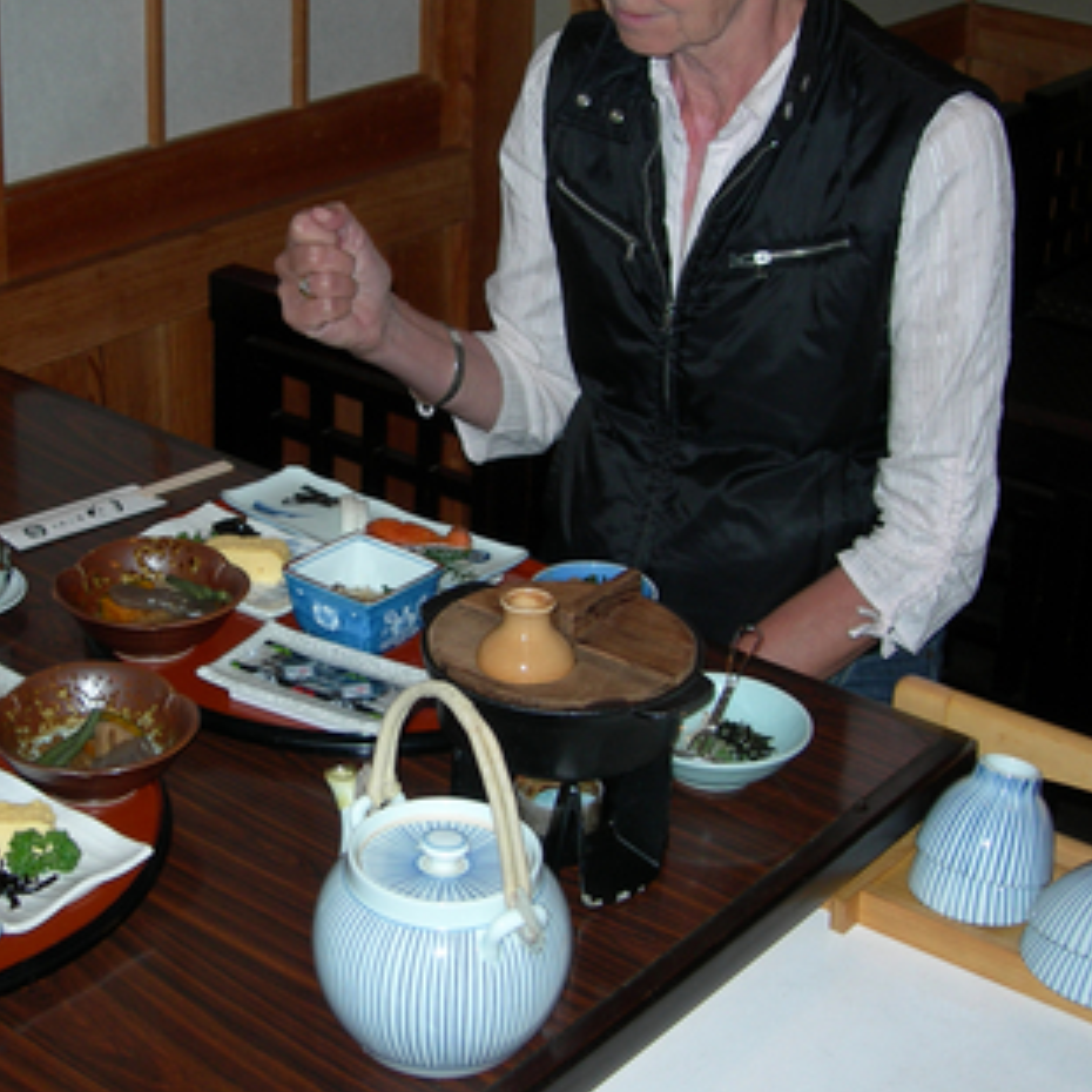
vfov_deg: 26.4
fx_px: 2320
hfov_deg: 26.3
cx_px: 356
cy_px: 444
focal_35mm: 65
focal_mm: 7.8
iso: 50
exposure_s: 1/60.1
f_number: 2.8
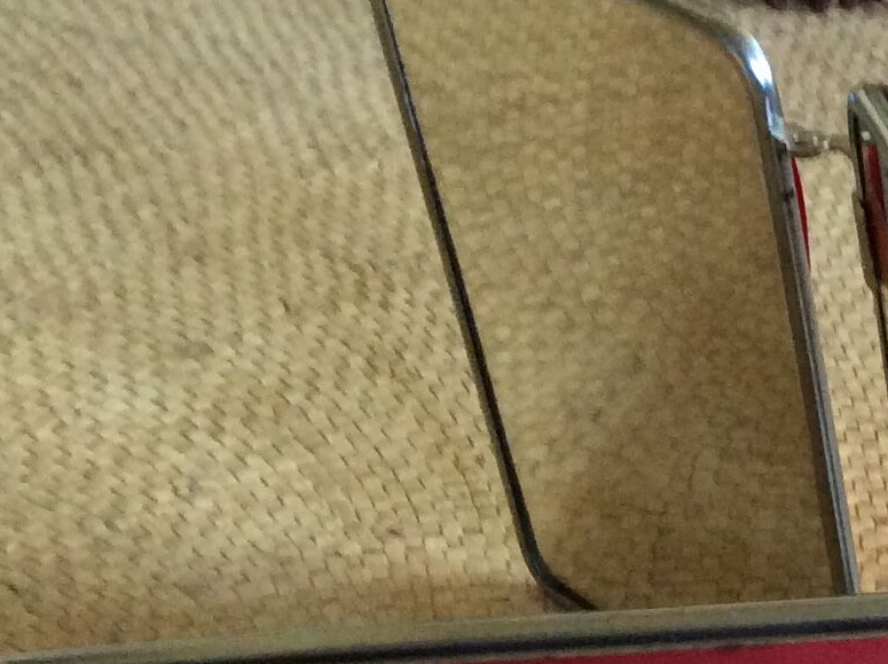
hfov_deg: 17.4
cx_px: 1122
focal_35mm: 107
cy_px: 686
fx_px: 2741
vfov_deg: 13.6
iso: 125
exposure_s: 1/25
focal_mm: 3.3
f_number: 2.4
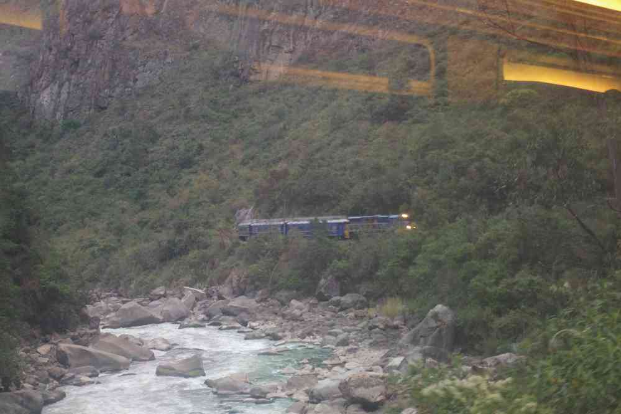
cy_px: 207
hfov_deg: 24.6
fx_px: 1423
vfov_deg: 16.6
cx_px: 310
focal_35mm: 82
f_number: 5.6
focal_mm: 55
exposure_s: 1/13
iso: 3200
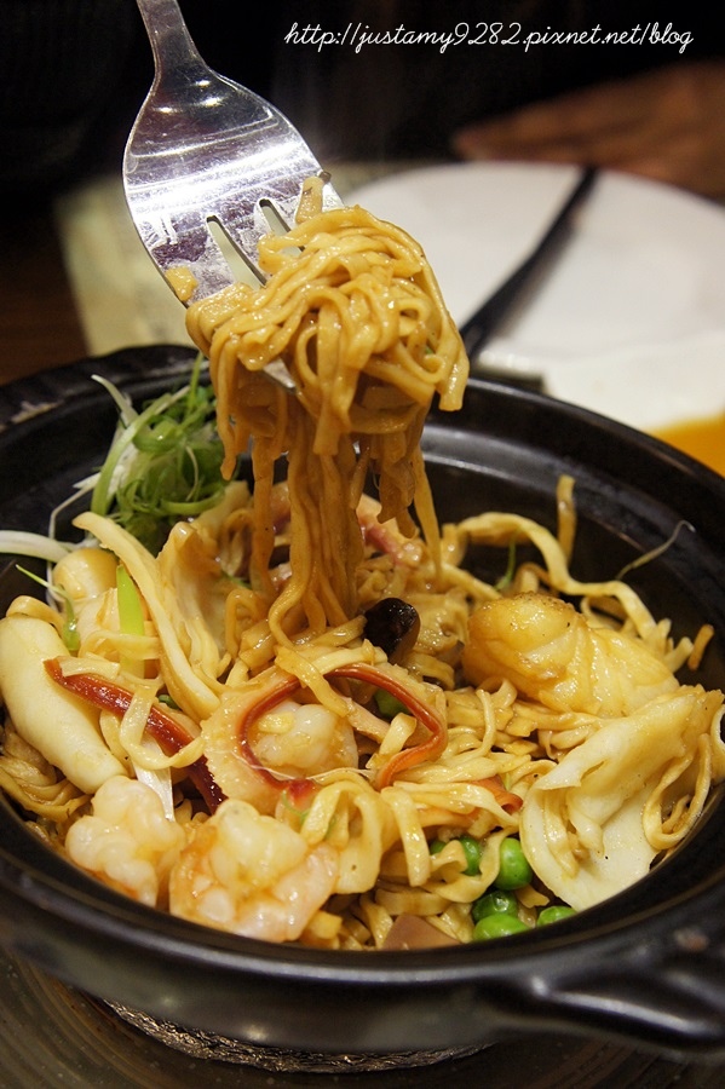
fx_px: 1406
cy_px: 544
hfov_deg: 28.9
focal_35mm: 46
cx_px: 362
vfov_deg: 42.3
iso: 1600
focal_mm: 31
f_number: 5
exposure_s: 1/40
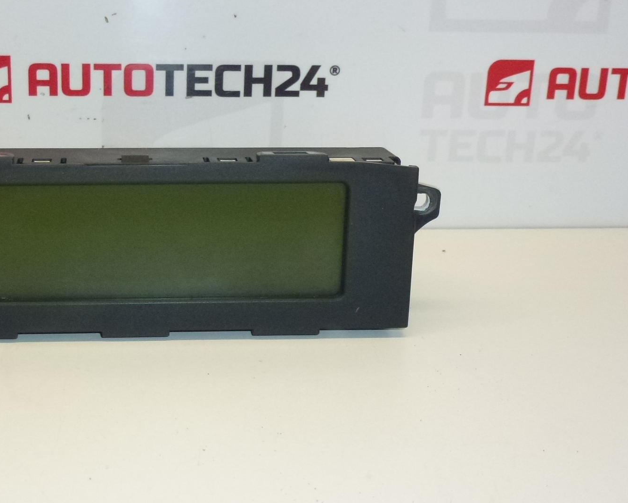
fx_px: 1059
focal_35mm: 57
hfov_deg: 32.5
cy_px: 262
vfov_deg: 26.7
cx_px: 163
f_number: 3.8
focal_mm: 6.8
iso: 400
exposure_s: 1/250
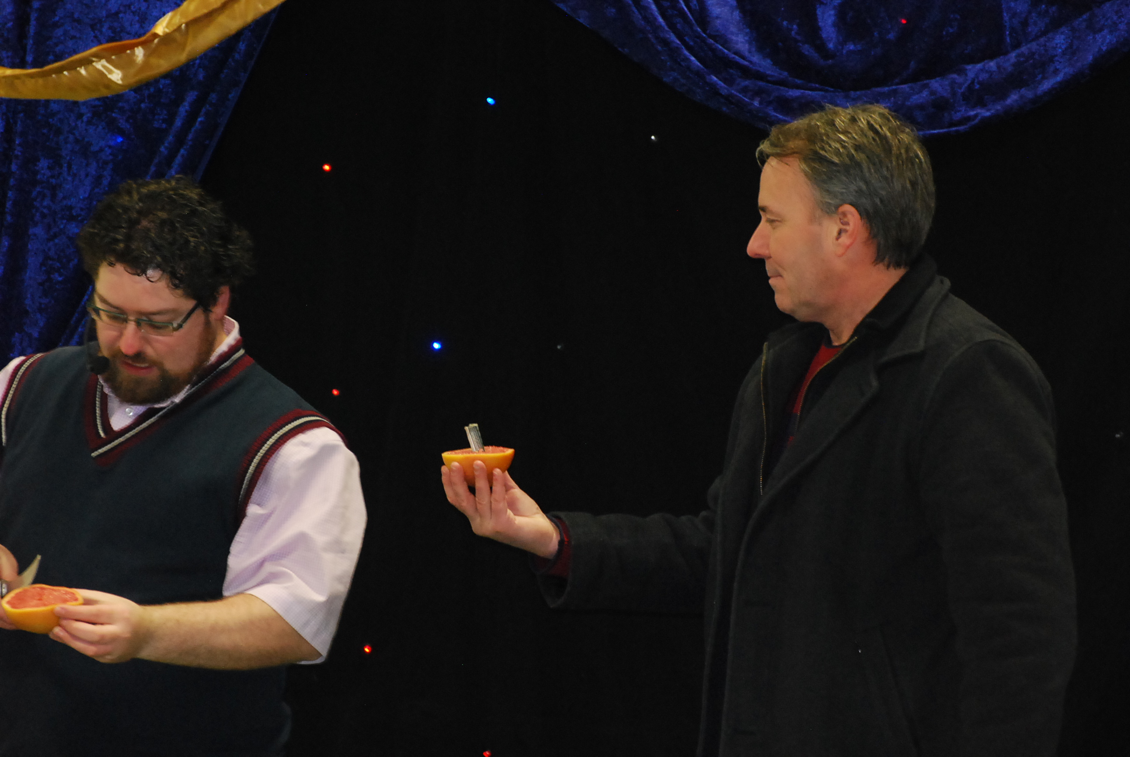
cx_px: 565
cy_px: 378
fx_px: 9428
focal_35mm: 300
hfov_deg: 6.9
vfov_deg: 4.6
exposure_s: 1/60
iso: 1600
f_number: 5.3
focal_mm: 200
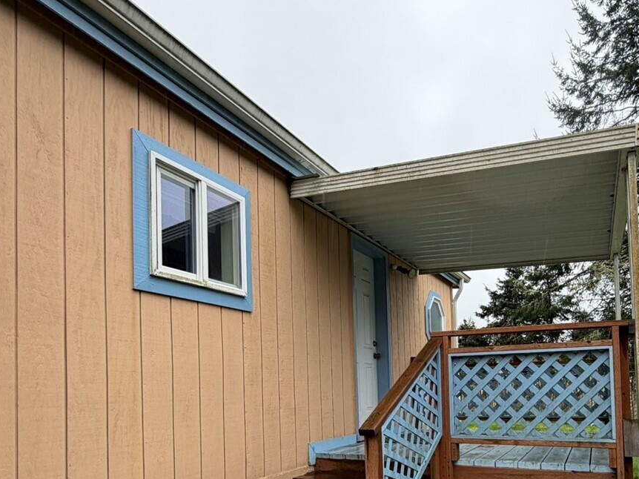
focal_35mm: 26
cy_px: 373
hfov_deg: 67.0
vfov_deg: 50.3
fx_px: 480
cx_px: 364
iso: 40
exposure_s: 1/127
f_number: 2.2
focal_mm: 2.22
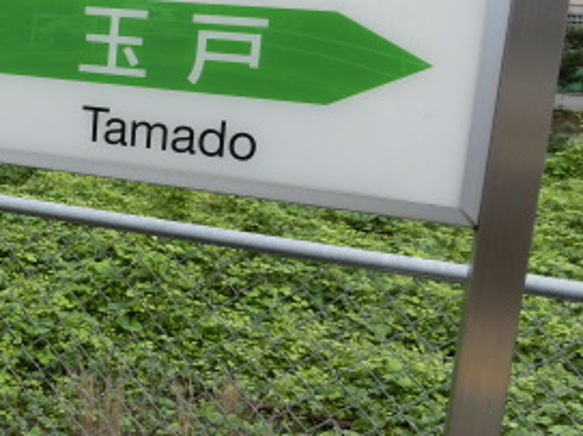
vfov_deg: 24.7
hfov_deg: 29.7
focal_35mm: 59
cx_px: -43
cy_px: 172
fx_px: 993
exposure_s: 1/125
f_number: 3.5
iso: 80
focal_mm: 4.5
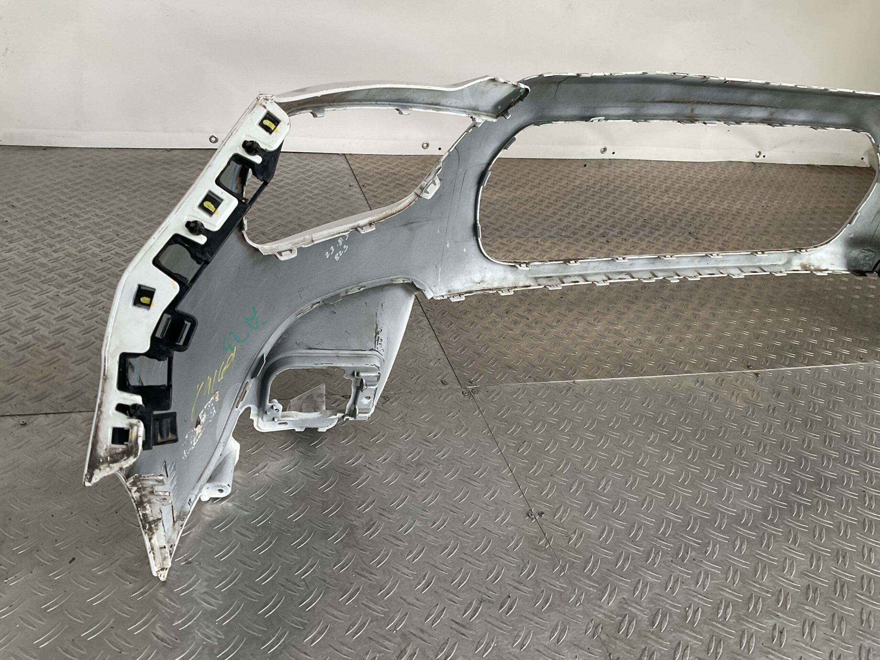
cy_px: 330
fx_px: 737
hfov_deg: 61.7
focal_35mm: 29
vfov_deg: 48.2
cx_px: 440
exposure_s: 1/120
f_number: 1.8
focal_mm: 3
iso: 40
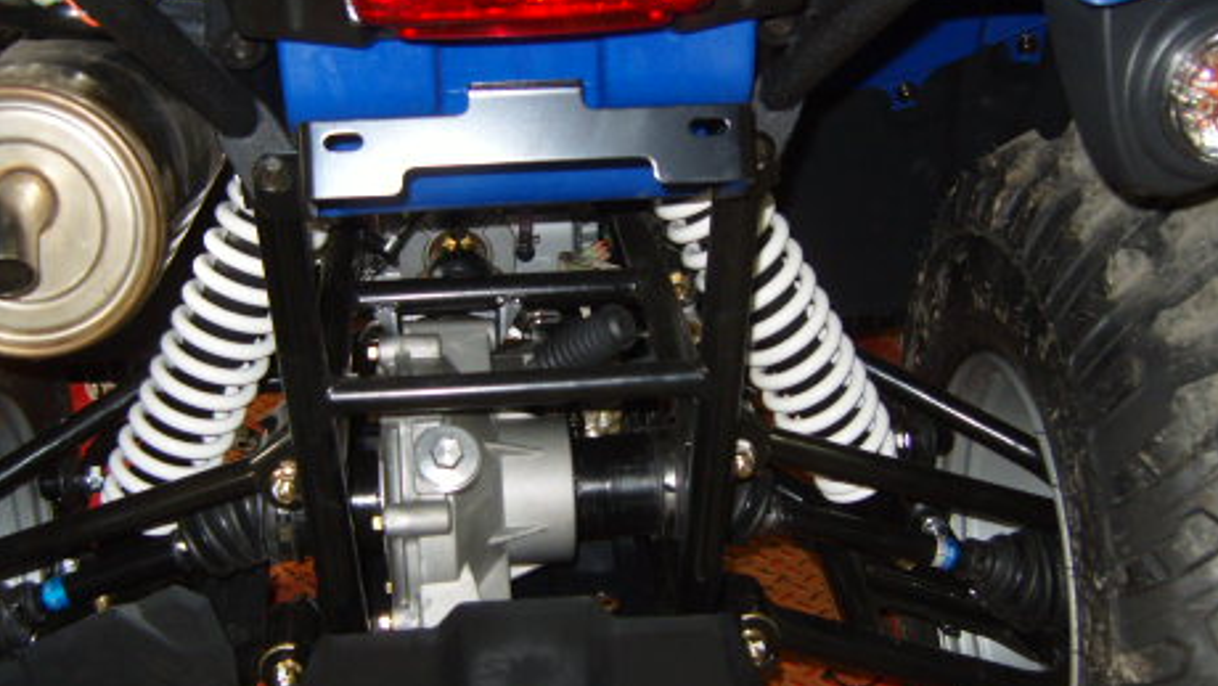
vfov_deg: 22.6
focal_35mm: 53
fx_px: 1712
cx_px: 548
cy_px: 366
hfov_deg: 39.1
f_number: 2.8
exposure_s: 1/30
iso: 100
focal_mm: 7.4
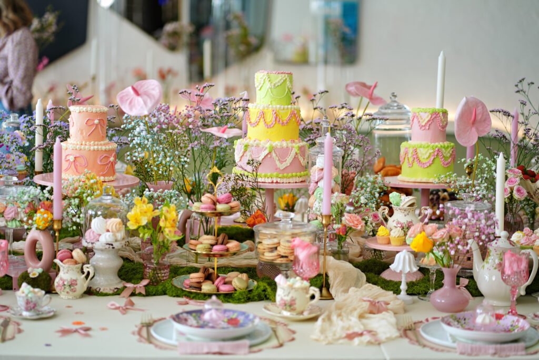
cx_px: 270
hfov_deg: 23.9
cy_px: 180
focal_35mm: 85
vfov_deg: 16.1
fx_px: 1273
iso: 250
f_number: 1.8
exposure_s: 1/160
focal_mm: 85
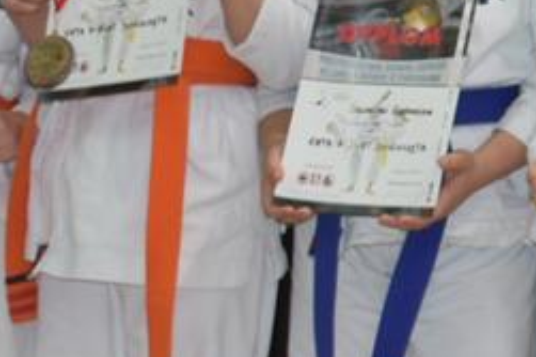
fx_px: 3684
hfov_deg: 7.9
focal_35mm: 248
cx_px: 1149
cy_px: 27
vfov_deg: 5.5
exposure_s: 1/30
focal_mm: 23
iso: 320
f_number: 3.8
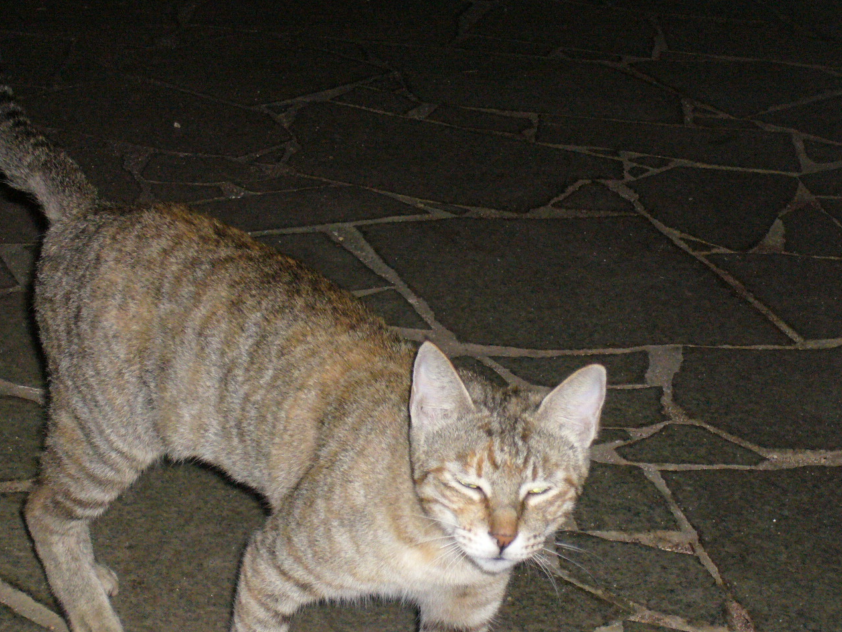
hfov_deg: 18.5
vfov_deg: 14.0
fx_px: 2578
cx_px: 422
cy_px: 316
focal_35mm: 106
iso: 400
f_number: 5
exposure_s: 1/60
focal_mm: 17.4
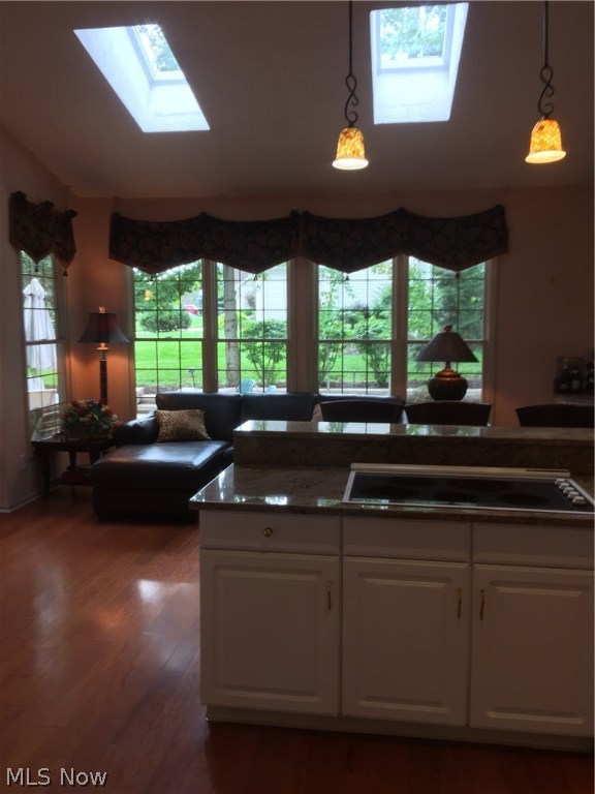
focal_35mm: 29
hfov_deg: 48.2
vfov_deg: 61.7
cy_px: 397
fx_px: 665
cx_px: 298
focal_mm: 4.15
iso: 32
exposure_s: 1/40
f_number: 2.2
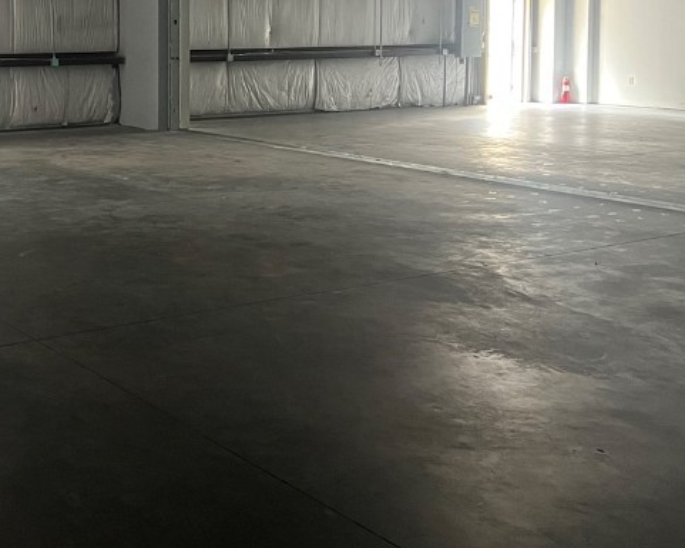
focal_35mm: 54
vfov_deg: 27.4
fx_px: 1095
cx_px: 113
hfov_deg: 33.5
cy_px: 91
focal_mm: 5.7
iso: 500
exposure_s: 1/55
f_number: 1.5
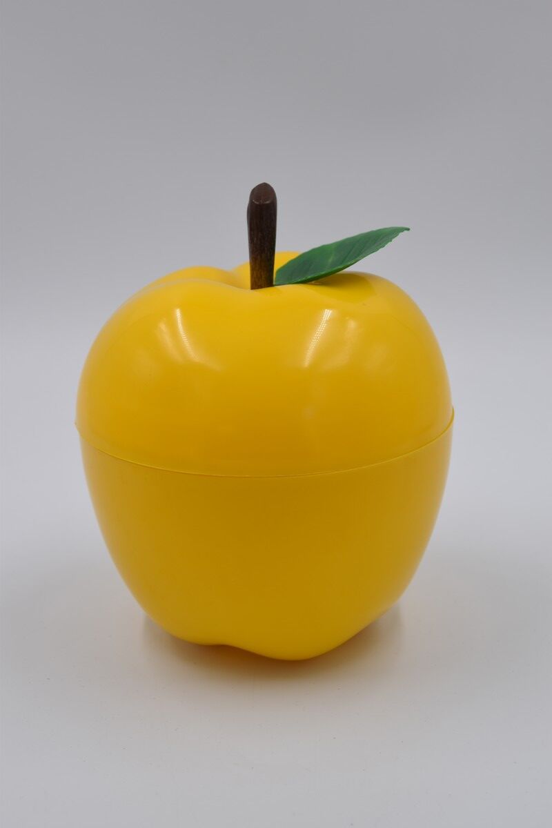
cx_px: 276
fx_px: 1449
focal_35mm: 63
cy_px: 414
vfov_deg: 31.9
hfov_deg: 21.6
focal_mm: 42
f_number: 5.6
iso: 100
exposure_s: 1/160
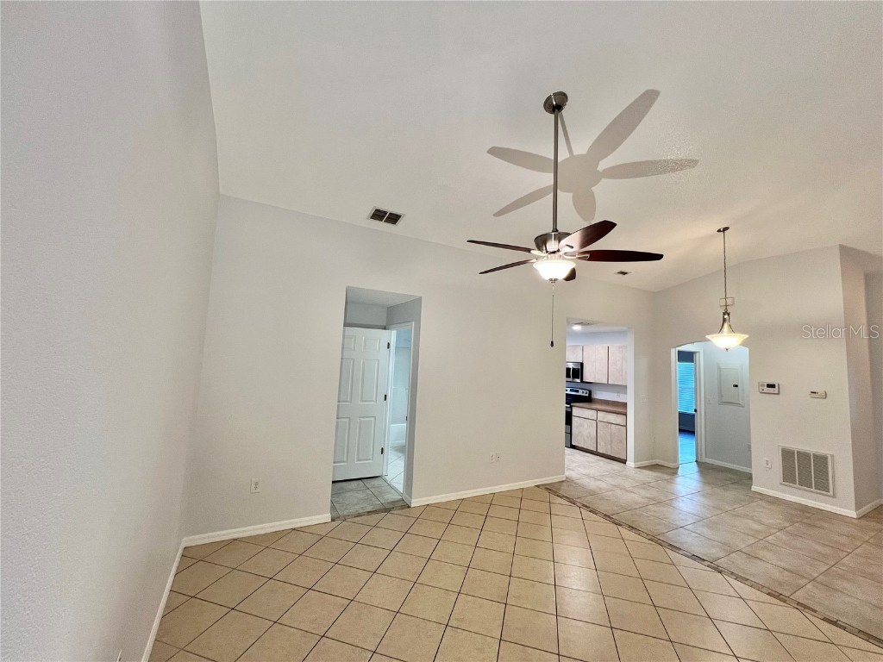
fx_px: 332
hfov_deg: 106.2
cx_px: 442
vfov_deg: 89.9
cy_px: 331
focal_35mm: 13
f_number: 1.8
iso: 250
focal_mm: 1.57
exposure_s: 1/120
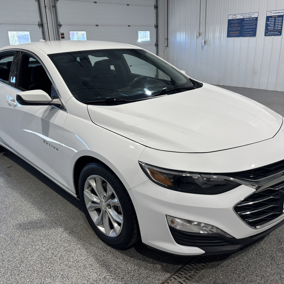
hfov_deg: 52.5
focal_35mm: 31
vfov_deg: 52.5
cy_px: 142
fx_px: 288
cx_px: 144
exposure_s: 1/120
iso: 50
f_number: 1.6
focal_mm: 5.96
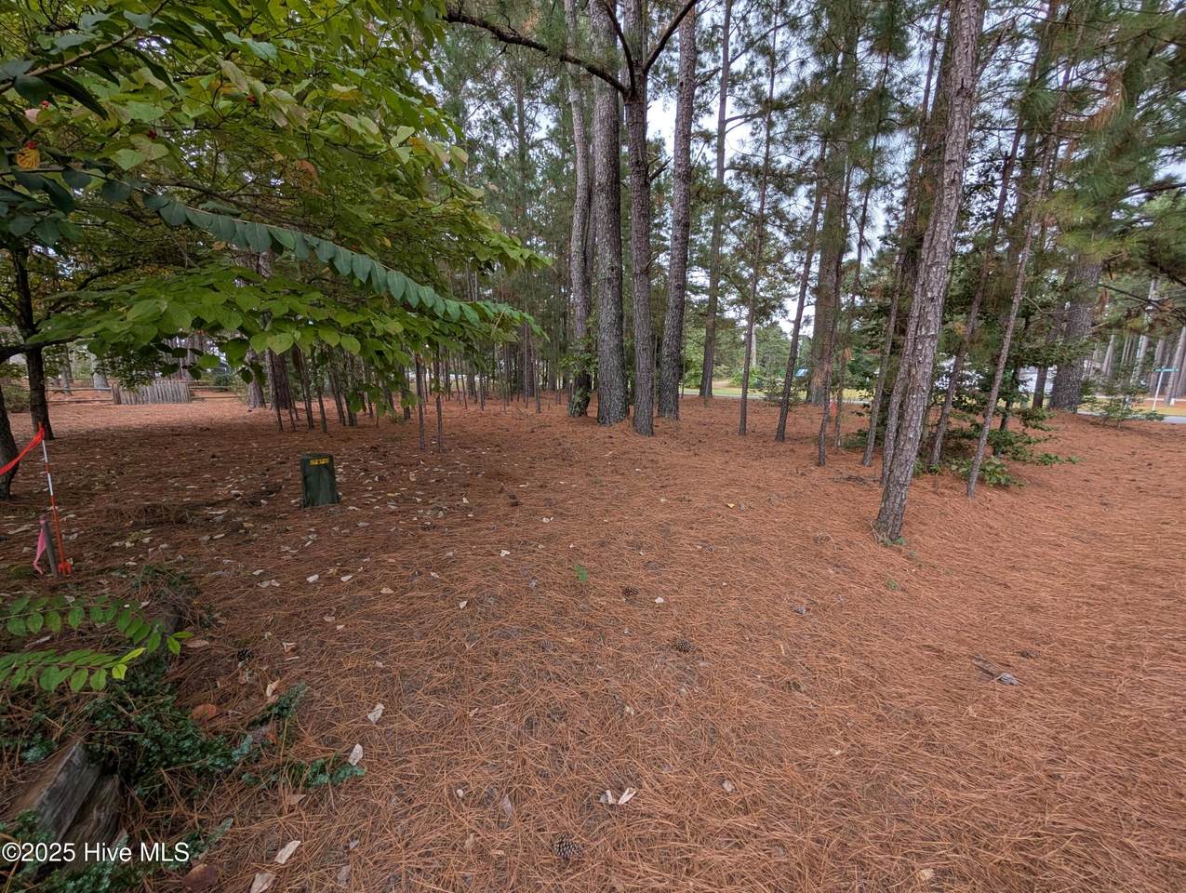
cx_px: 593
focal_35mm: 12
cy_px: 446
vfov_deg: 94.6
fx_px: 412
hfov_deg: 110.5
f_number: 1.7
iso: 54
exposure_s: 1/196
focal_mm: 2.02
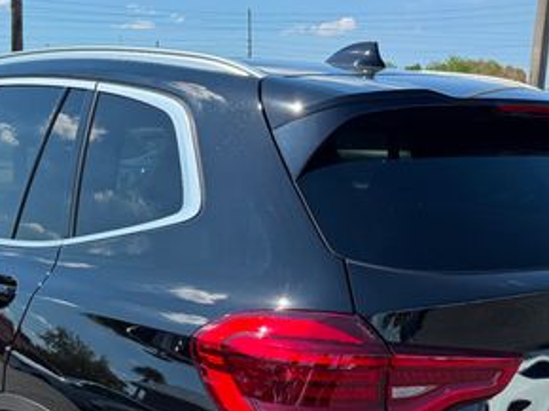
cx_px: 216
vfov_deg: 26.4
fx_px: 840
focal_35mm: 53
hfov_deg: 36.0
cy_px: 384
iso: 100
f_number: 1.78
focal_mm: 6.76
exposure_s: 1/2703
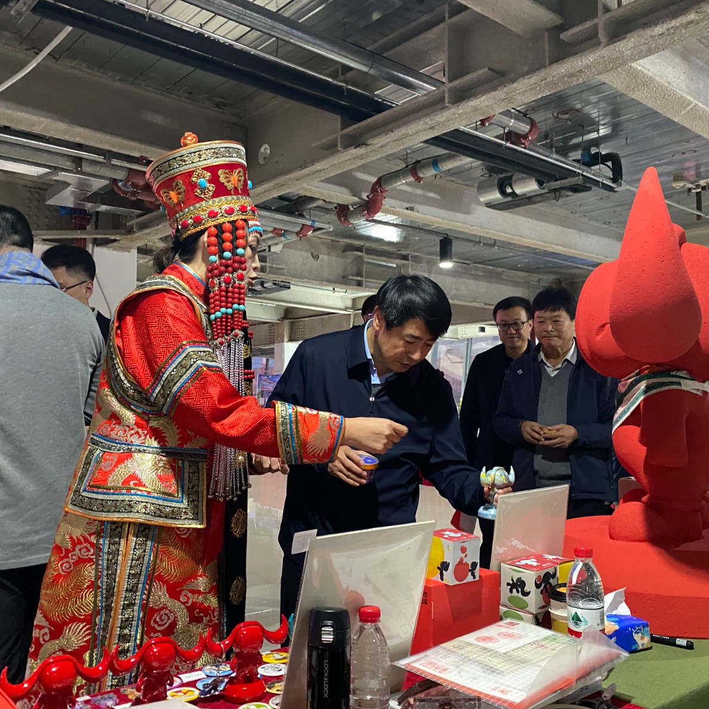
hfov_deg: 52.5
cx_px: 334
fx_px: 718
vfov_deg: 52.5
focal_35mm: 31
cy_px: 351
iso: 640
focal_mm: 4.25
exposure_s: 1/30
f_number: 1.8
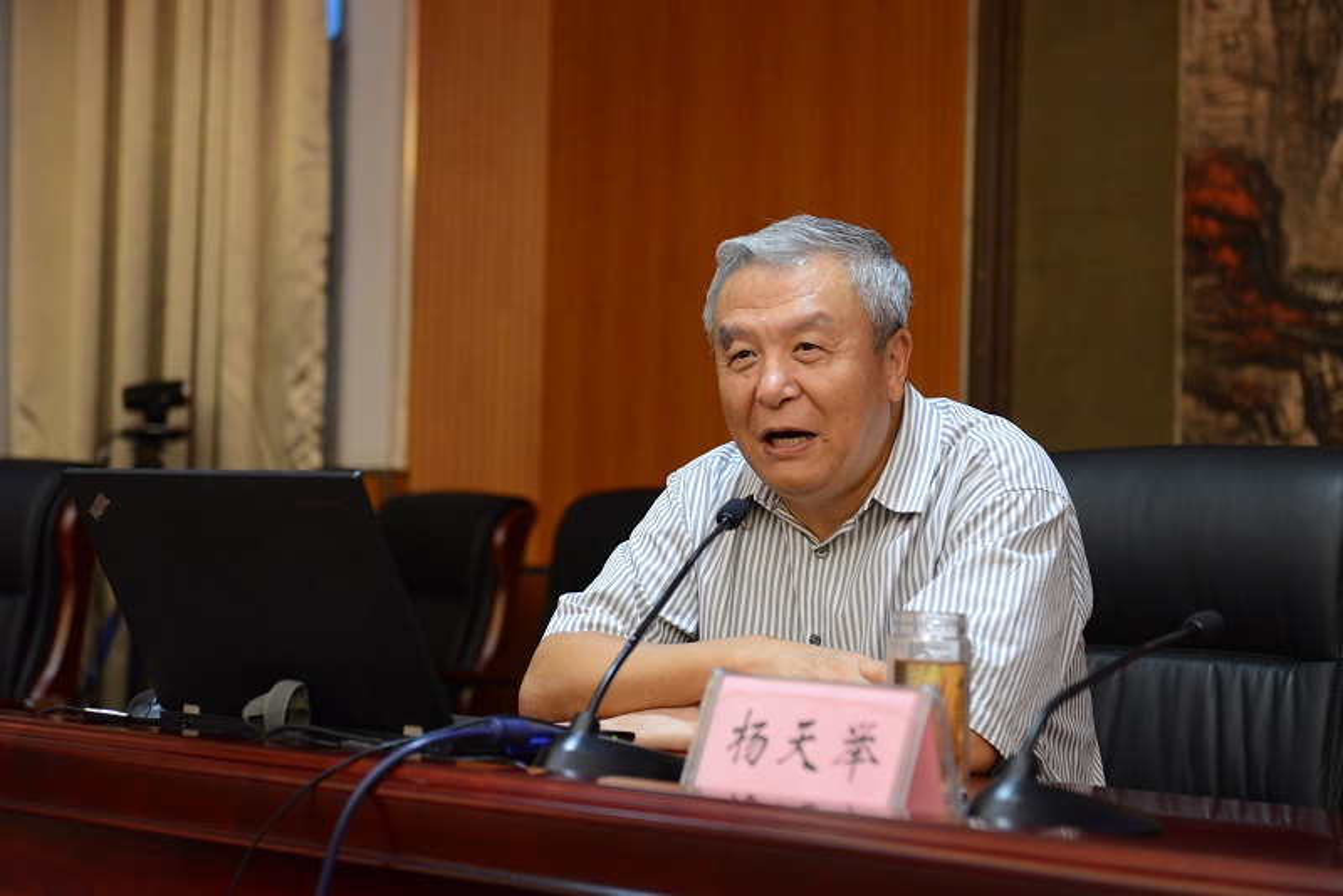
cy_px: 448
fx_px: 2463
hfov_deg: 30.5
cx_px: 672
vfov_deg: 20.6
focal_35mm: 66
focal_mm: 66
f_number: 3.5
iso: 2500
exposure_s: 1/200
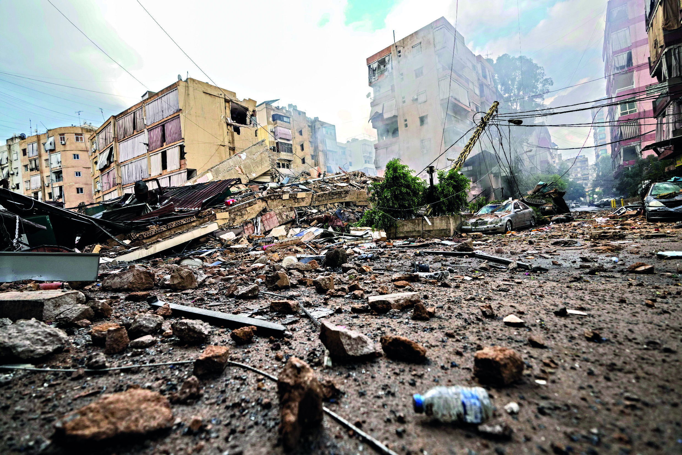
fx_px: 303
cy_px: 228
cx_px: 341
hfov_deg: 96.7
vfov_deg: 73.8
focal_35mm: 16
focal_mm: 16
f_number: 3.5
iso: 640
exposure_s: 1/1000
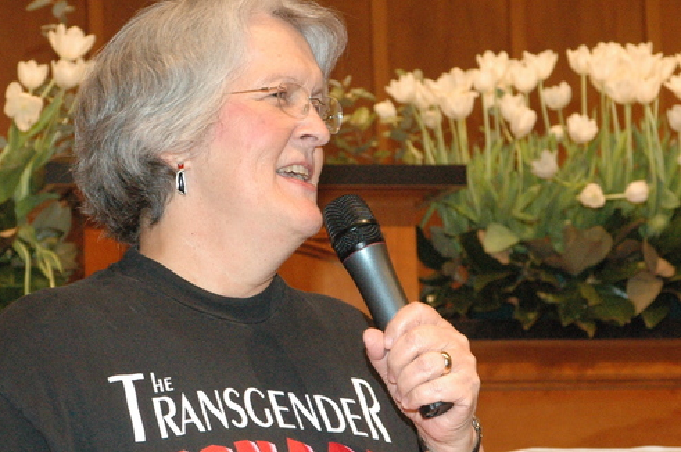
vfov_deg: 7.0
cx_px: 277
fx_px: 3681
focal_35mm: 195
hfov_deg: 10.6
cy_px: 256
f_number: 7.1
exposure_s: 1/60
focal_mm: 75
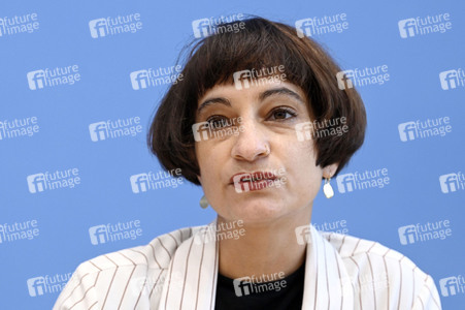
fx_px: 2194
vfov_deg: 8.1
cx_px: 232
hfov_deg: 12.1
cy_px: 155
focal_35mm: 170
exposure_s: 1/500
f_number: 5.6
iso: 4000
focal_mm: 170
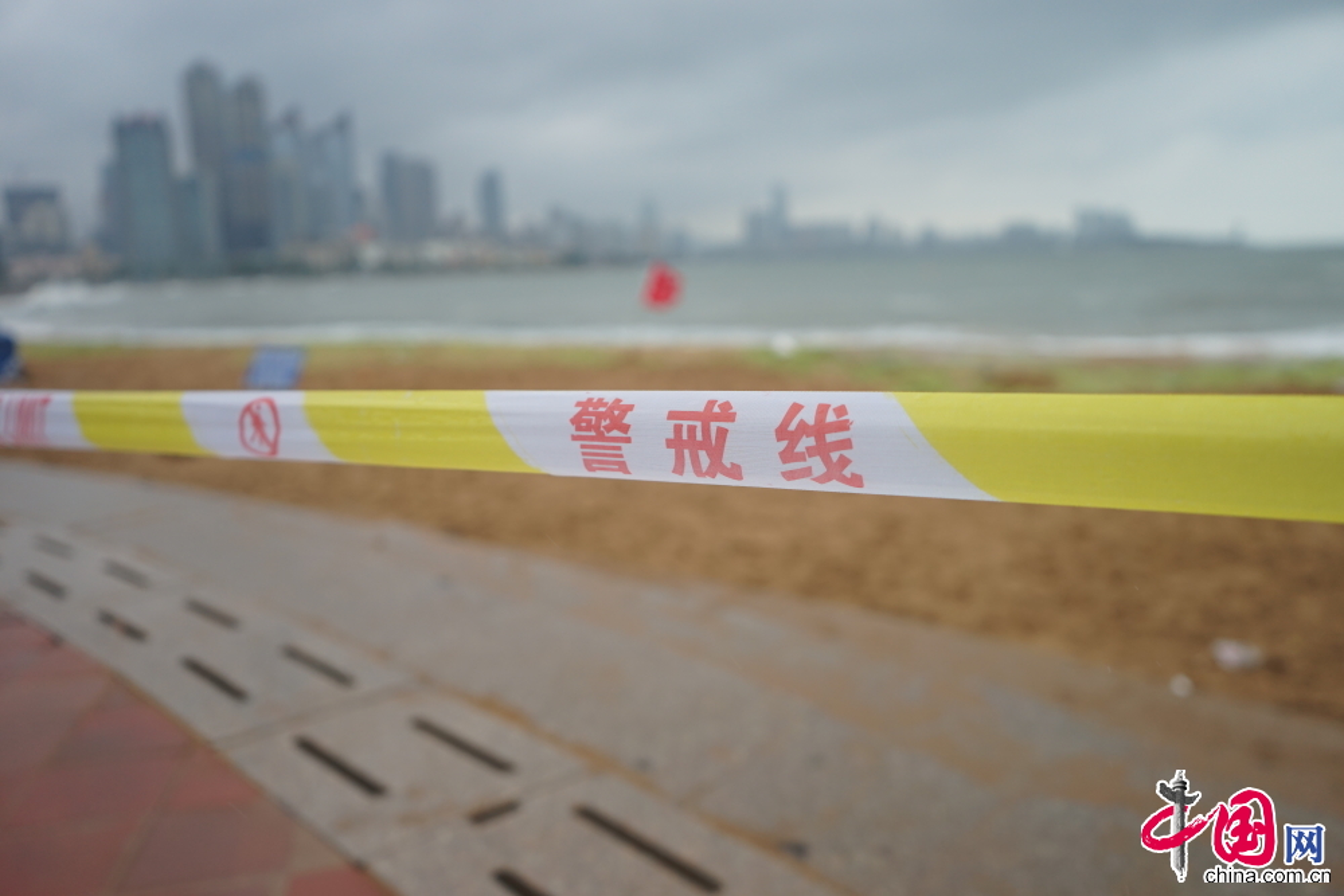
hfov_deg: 65.5
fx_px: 1045
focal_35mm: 28
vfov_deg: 46.4
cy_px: 448
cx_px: 672
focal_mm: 28
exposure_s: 1/640
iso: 400
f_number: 3.5
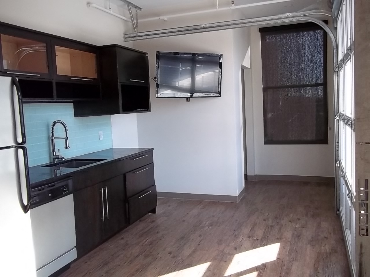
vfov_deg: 44.2
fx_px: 342
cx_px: 185
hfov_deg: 56.8
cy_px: 138
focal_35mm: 32
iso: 80
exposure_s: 1/60
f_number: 2.9
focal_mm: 5.7
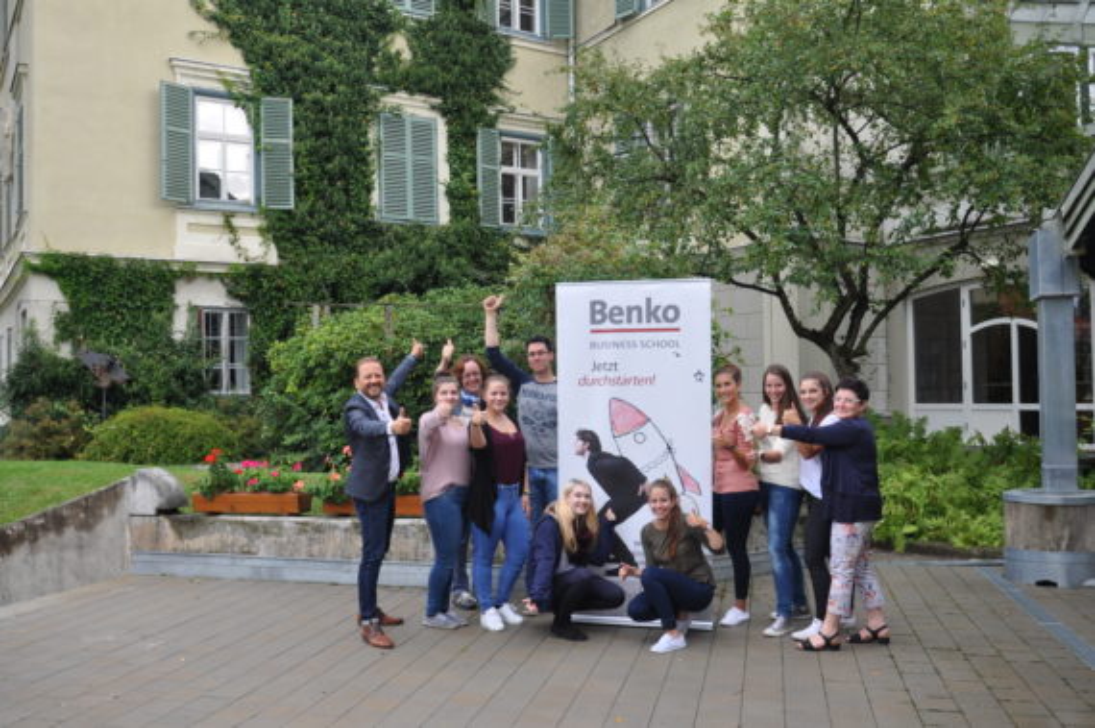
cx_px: 548
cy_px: 364
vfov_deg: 41.6
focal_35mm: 32
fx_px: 957
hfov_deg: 59.5
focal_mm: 21
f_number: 5.6
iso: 200
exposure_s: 1/125
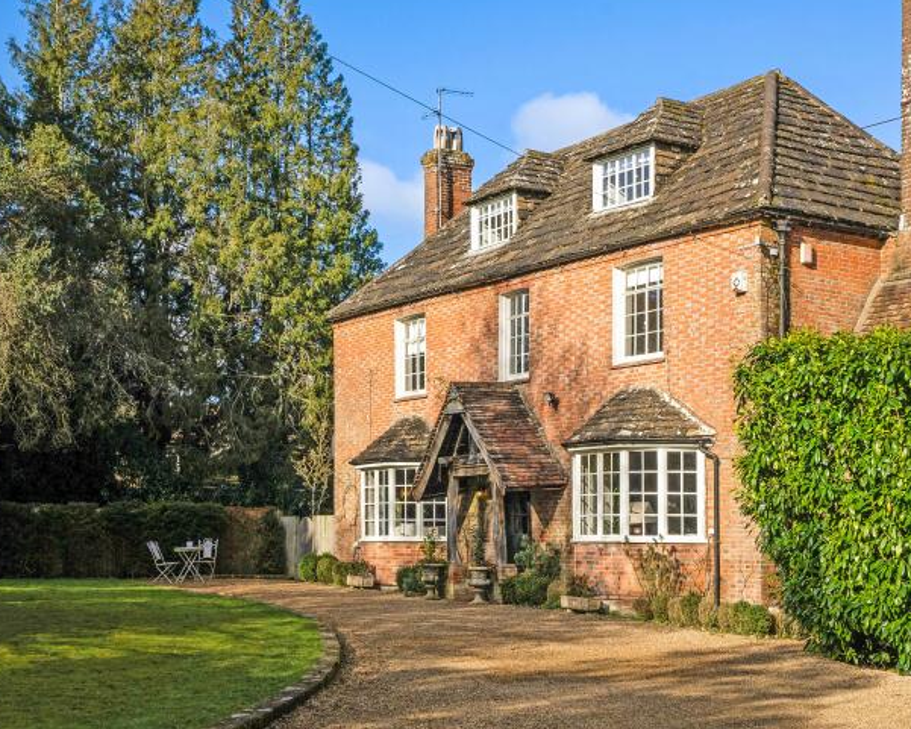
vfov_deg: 27.1
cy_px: 399
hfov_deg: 33.4
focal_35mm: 56
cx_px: 584
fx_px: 1510
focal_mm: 35
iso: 500
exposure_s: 1/800
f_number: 10
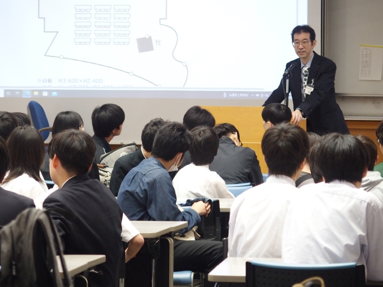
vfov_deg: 7.4
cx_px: 192
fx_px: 2213
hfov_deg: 9.9
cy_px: 144
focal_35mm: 200
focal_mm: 42.5
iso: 800
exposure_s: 1/100
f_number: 2.8
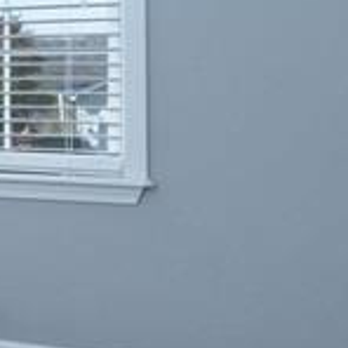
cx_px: -734
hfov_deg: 10.7
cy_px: 81
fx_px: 1172
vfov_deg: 16.8
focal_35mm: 103
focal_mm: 14
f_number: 8
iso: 400
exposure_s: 1/5
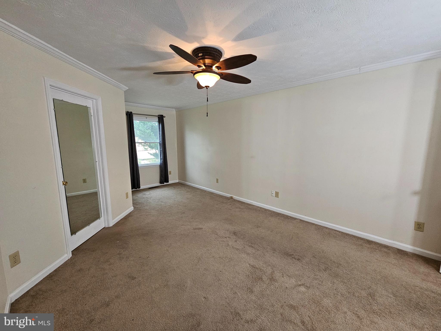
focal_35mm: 13
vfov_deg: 89.9
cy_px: 166
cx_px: 220
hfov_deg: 106.2
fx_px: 166
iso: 320
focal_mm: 2.2
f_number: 2.2
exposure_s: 1/60
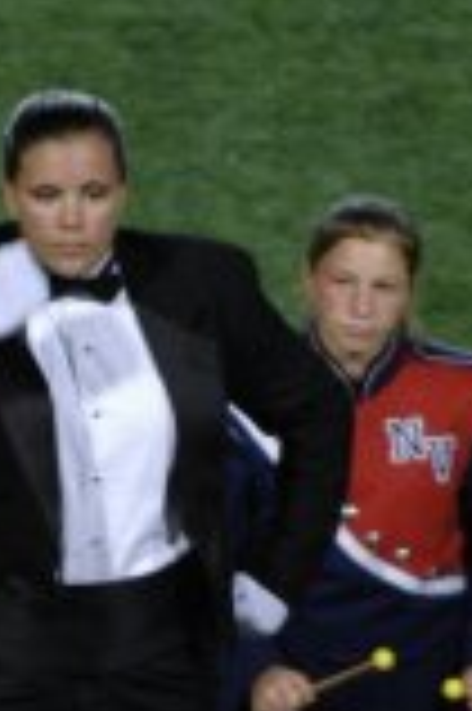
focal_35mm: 1140
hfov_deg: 1.2
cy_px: 729
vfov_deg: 1.8
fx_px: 22468
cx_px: -38
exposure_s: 1/60
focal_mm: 200
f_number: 2.8
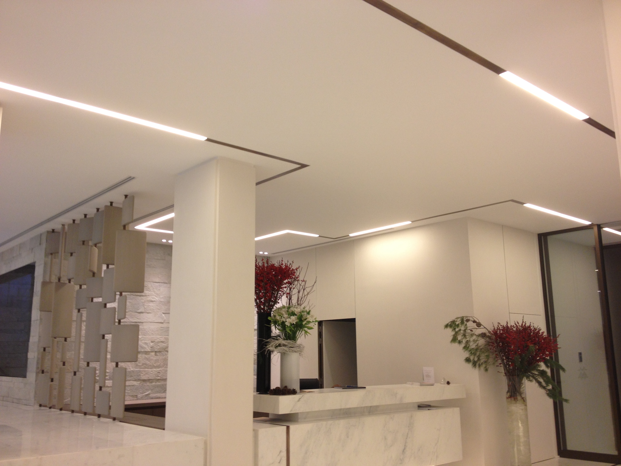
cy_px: 233
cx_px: 310
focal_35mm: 35
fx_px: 628
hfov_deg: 52.6
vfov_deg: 40.7
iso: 50
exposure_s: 1/24
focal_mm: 4.28
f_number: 2.4
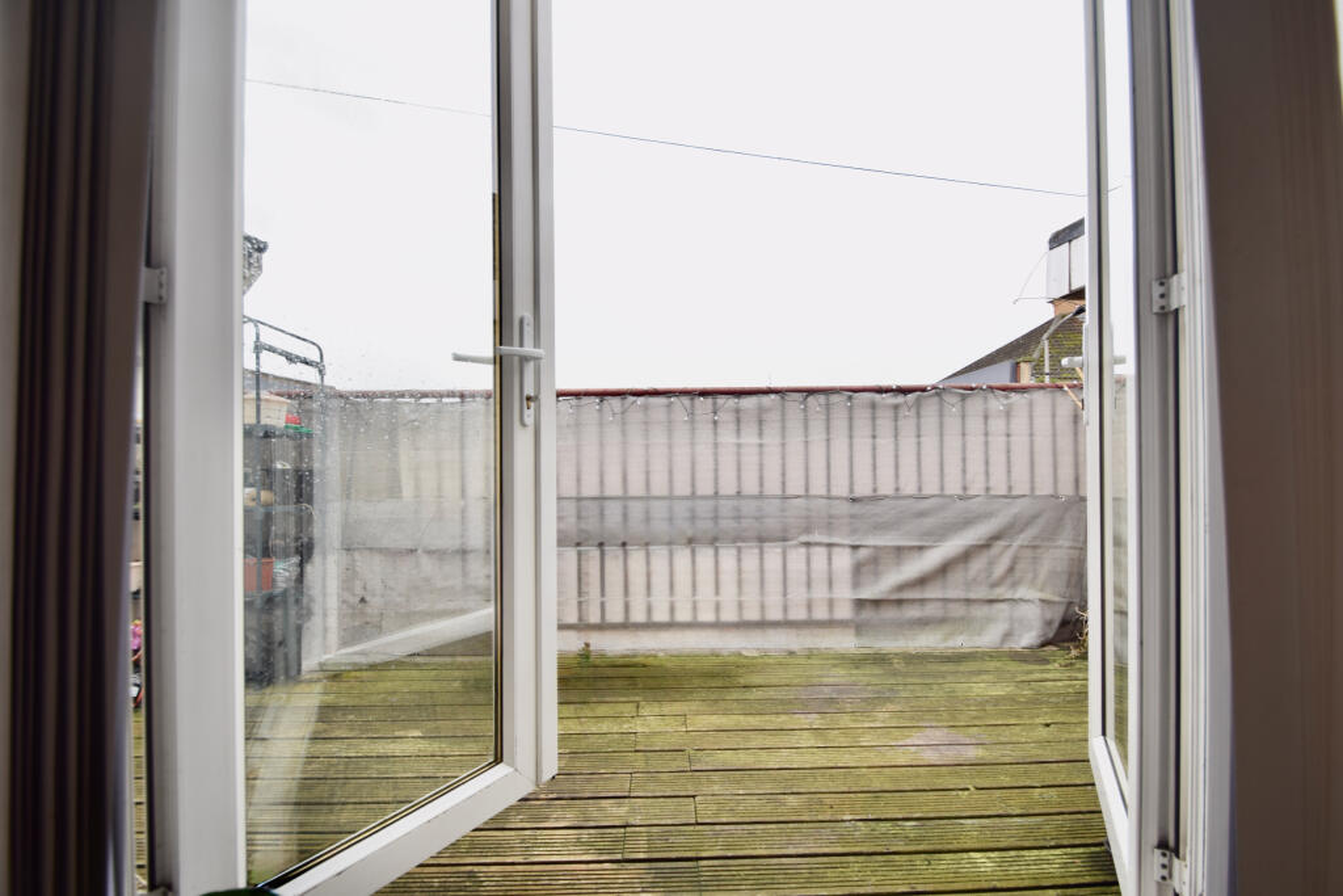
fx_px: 560
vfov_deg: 77.3
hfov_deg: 100.4
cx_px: 672
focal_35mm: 15
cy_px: 448
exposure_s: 1/40
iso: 100
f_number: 4.5
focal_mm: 10
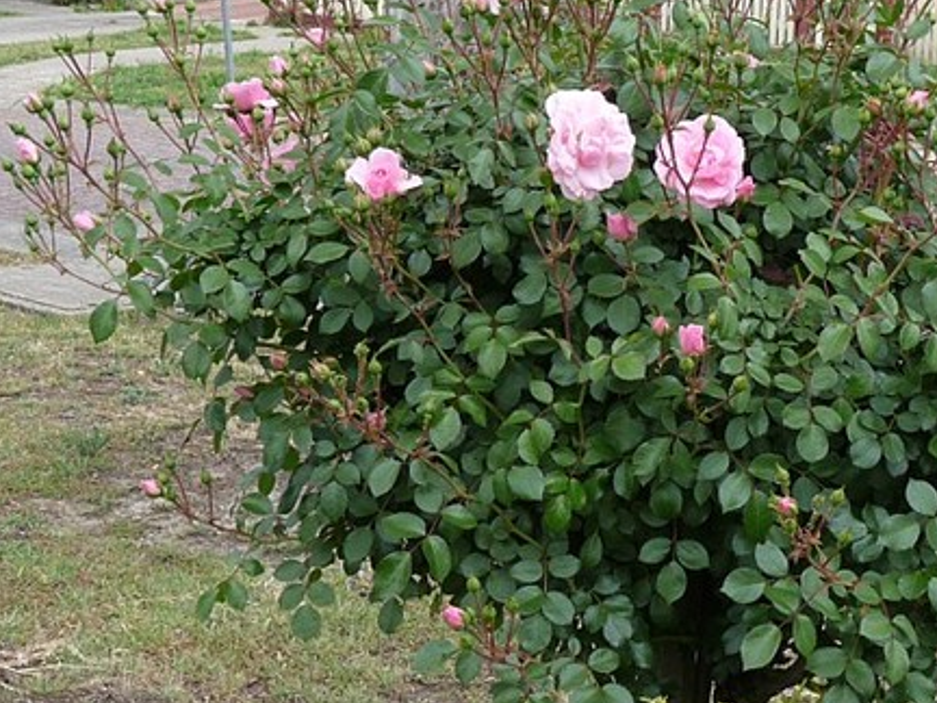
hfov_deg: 23.4
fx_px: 2247
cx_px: 685
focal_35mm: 83
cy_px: 291
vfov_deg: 17.8
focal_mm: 7.1
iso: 100
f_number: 4
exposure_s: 1/160
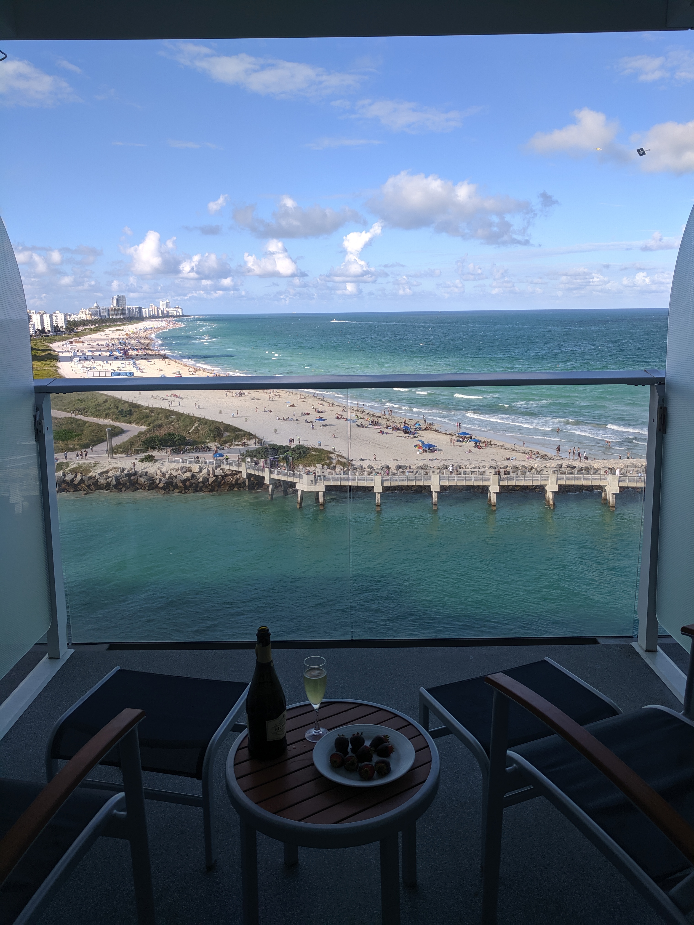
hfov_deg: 53.1
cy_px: 462
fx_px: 695
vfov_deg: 67.3
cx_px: 347
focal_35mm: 26
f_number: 2
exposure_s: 1/1258
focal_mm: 4.67
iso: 47
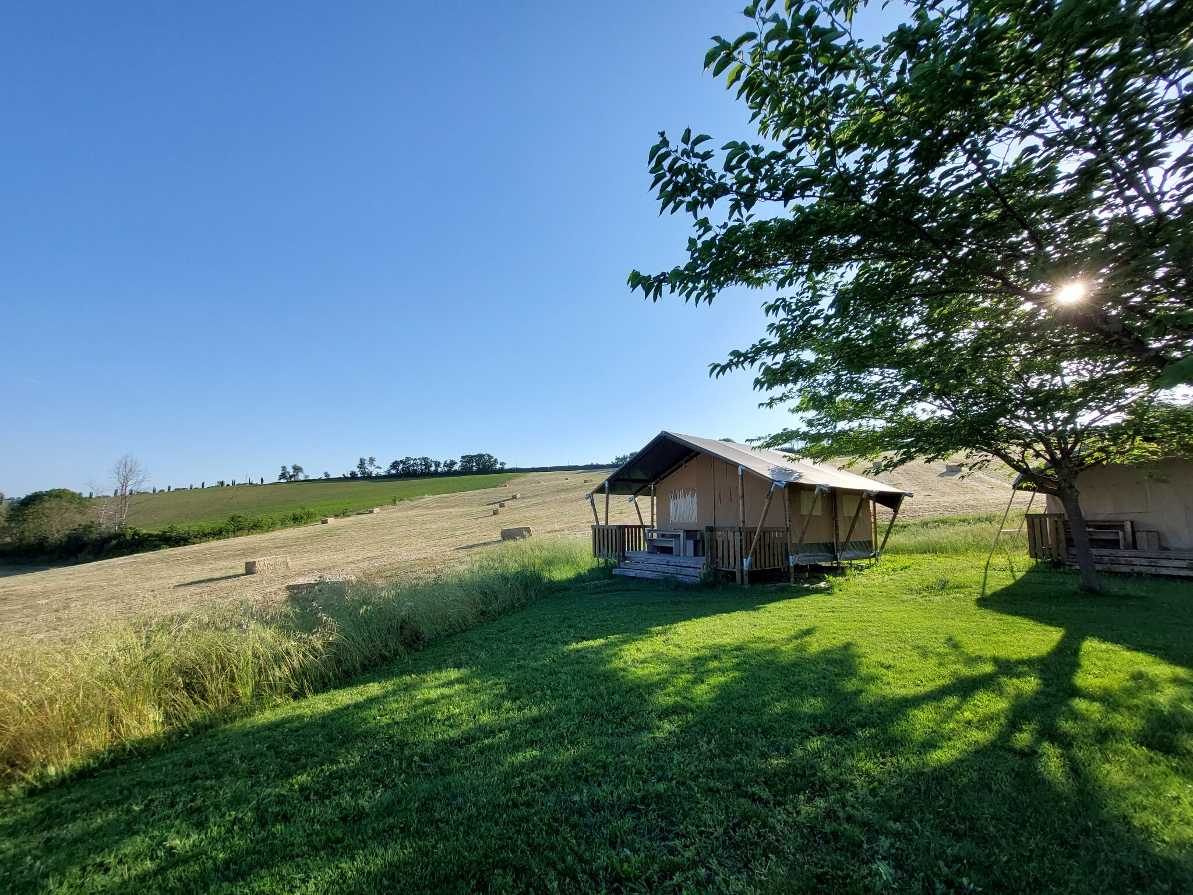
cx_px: 596
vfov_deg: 89.9
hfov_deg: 106.2
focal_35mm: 13
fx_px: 448
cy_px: 448
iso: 50
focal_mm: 1.74
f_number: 2.2
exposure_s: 1/1051
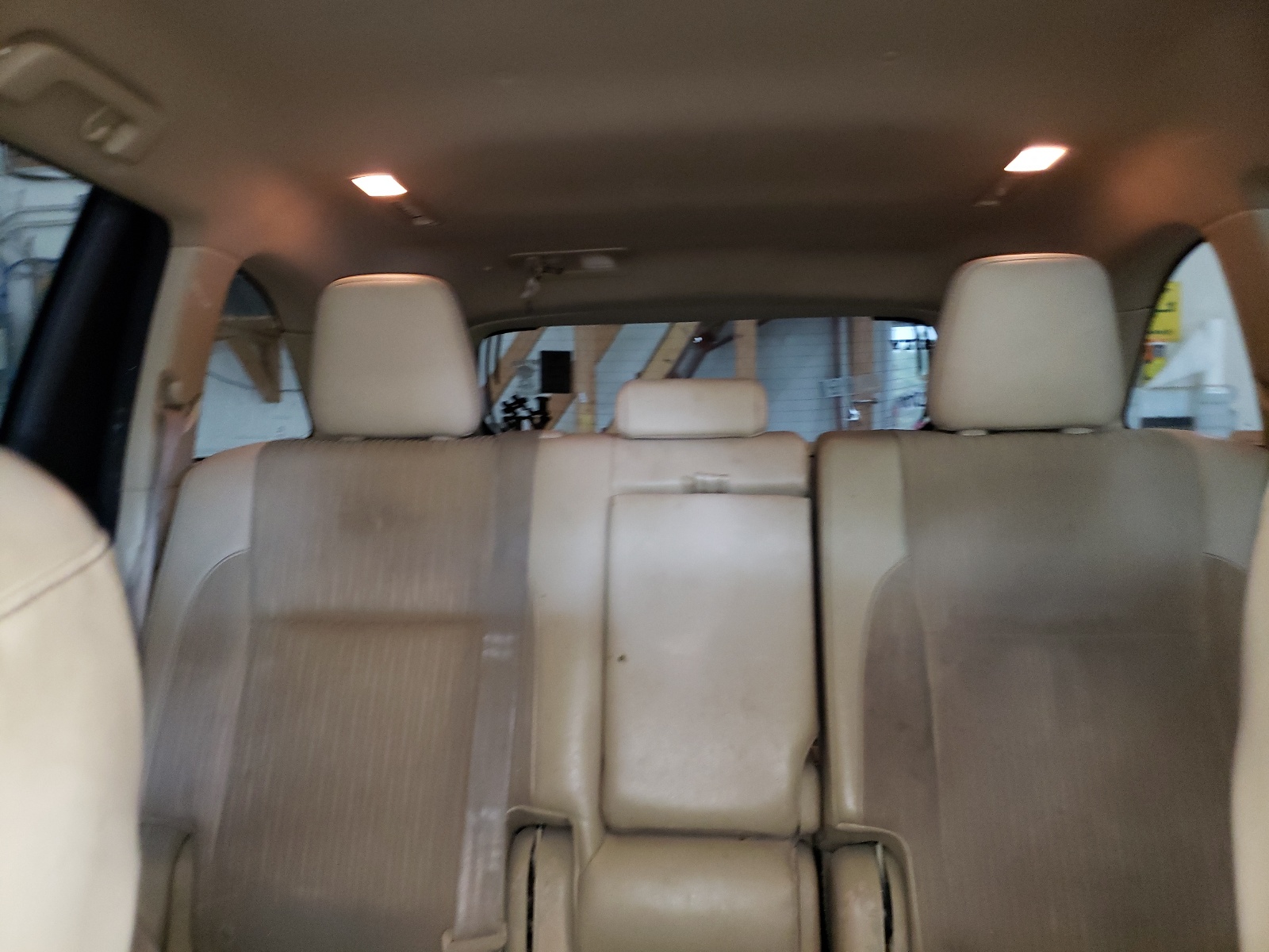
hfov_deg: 67.3
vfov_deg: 53.1
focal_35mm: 26
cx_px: 634
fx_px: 953
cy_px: 476
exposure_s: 1/30
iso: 315
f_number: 1.5
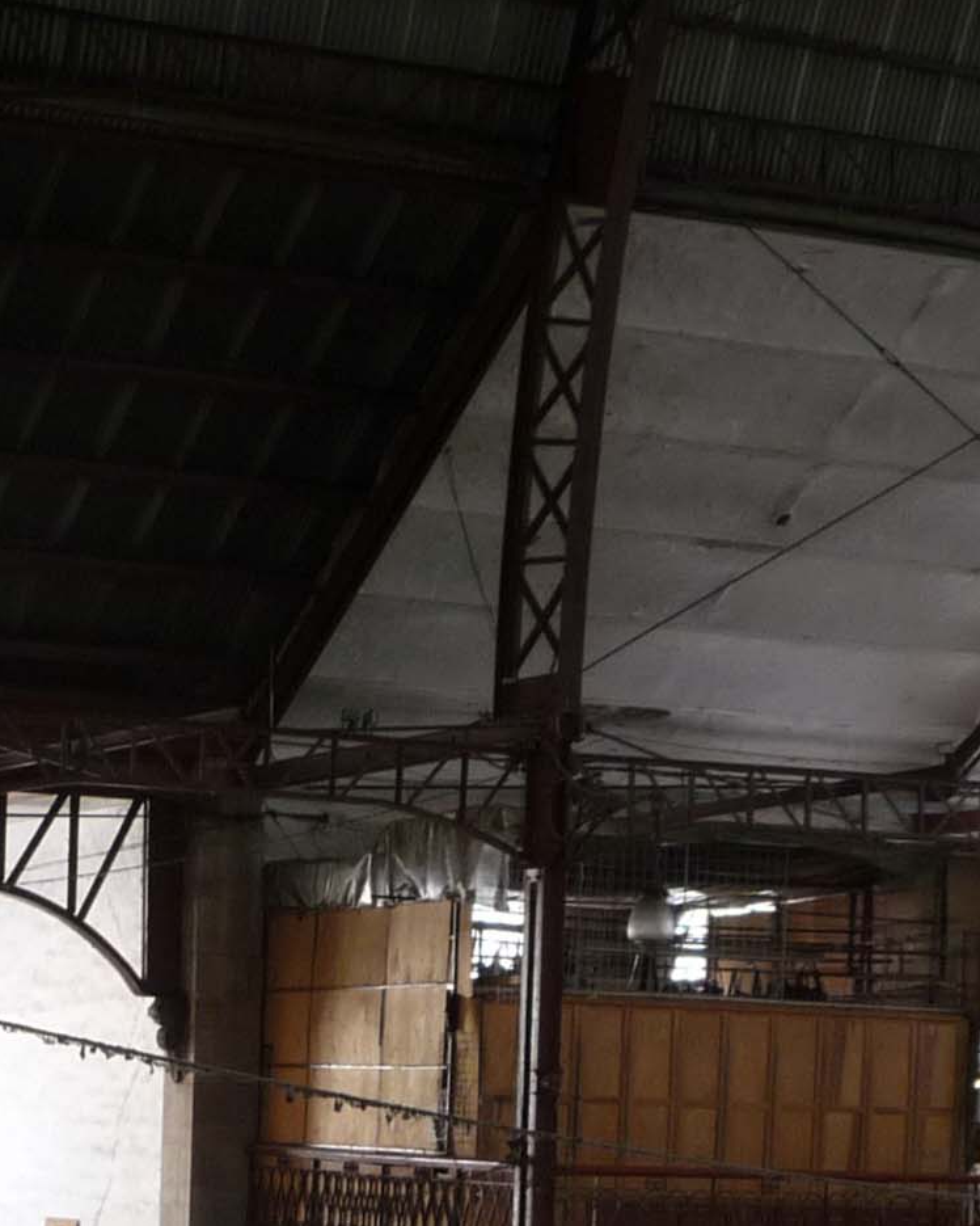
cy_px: 1378
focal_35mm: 101
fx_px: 3662
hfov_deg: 15.1
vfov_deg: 18.2
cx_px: 185
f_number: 3.3
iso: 125
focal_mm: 4.7
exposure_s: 1/30
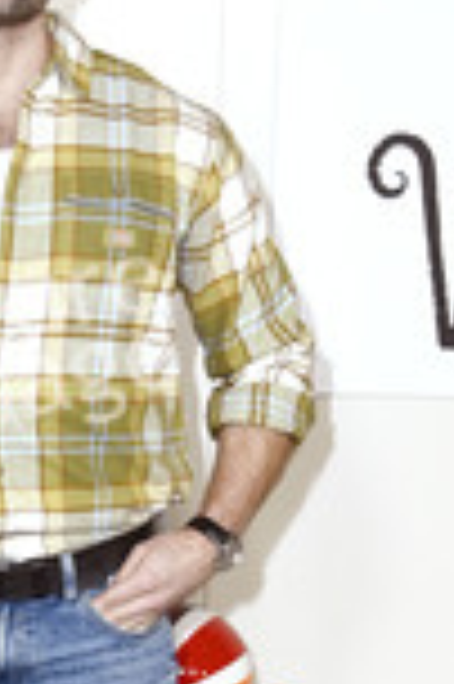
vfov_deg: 20.1
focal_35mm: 100
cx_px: 76
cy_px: 590
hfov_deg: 13.6
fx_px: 1896
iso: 500
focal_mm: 38
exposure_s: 1/250
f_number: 5
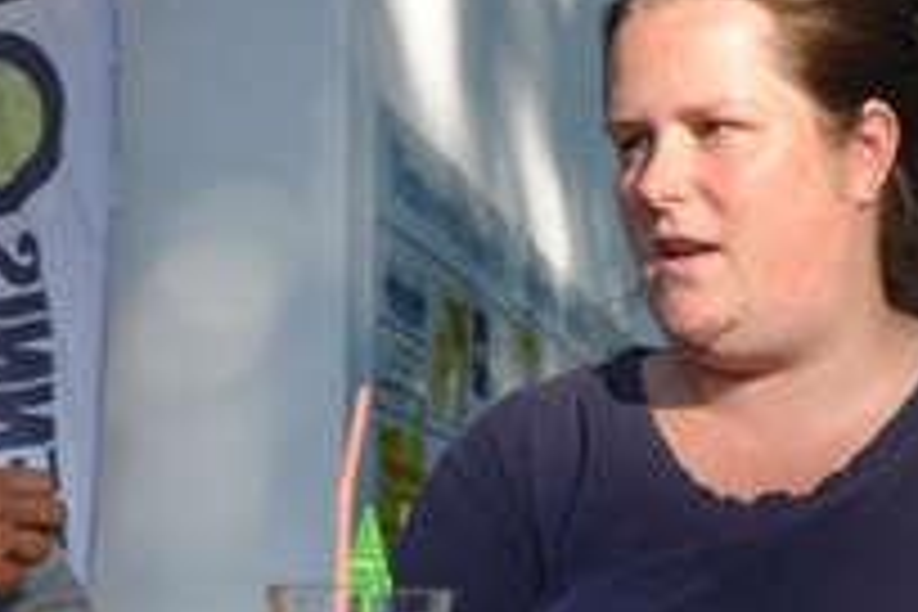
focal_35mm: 125
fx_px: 3187
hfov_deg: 16.3
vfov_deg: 11.0
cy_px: 356
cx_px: 288
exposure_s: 1/250
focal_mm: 38
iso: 200
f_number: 8
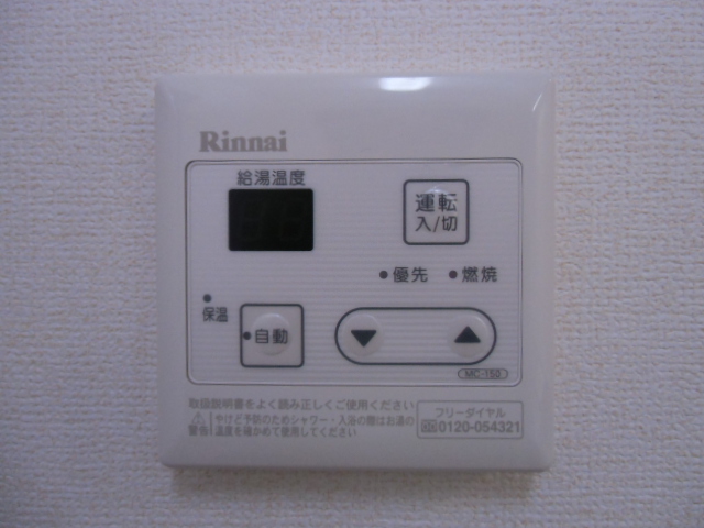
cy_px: 264
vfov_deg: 56.8
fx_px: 488
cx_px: 352
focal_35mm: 24
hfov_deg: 71.6
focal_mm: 4.24
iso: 400
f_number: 3
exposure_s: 1/125
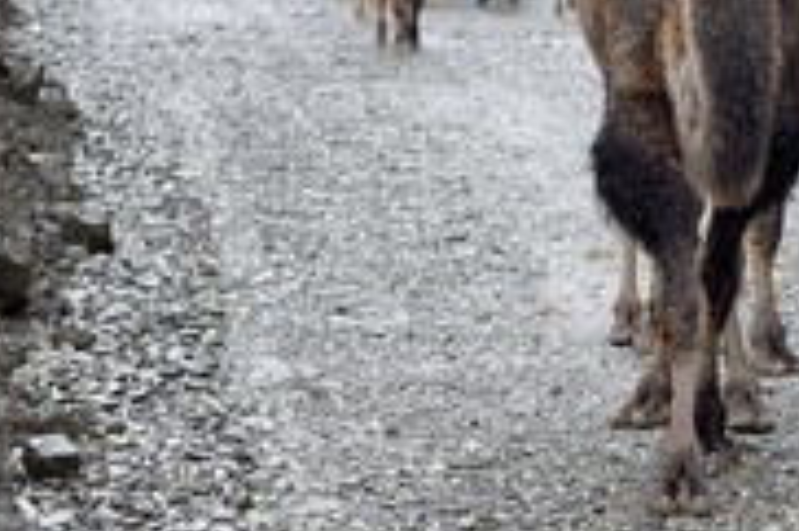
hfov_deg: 11.3
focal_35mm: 180
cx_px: 790
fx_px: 3991
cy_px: 48
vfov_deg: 7.6
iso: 800
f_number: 6.3
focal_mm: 78
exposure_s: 1/250
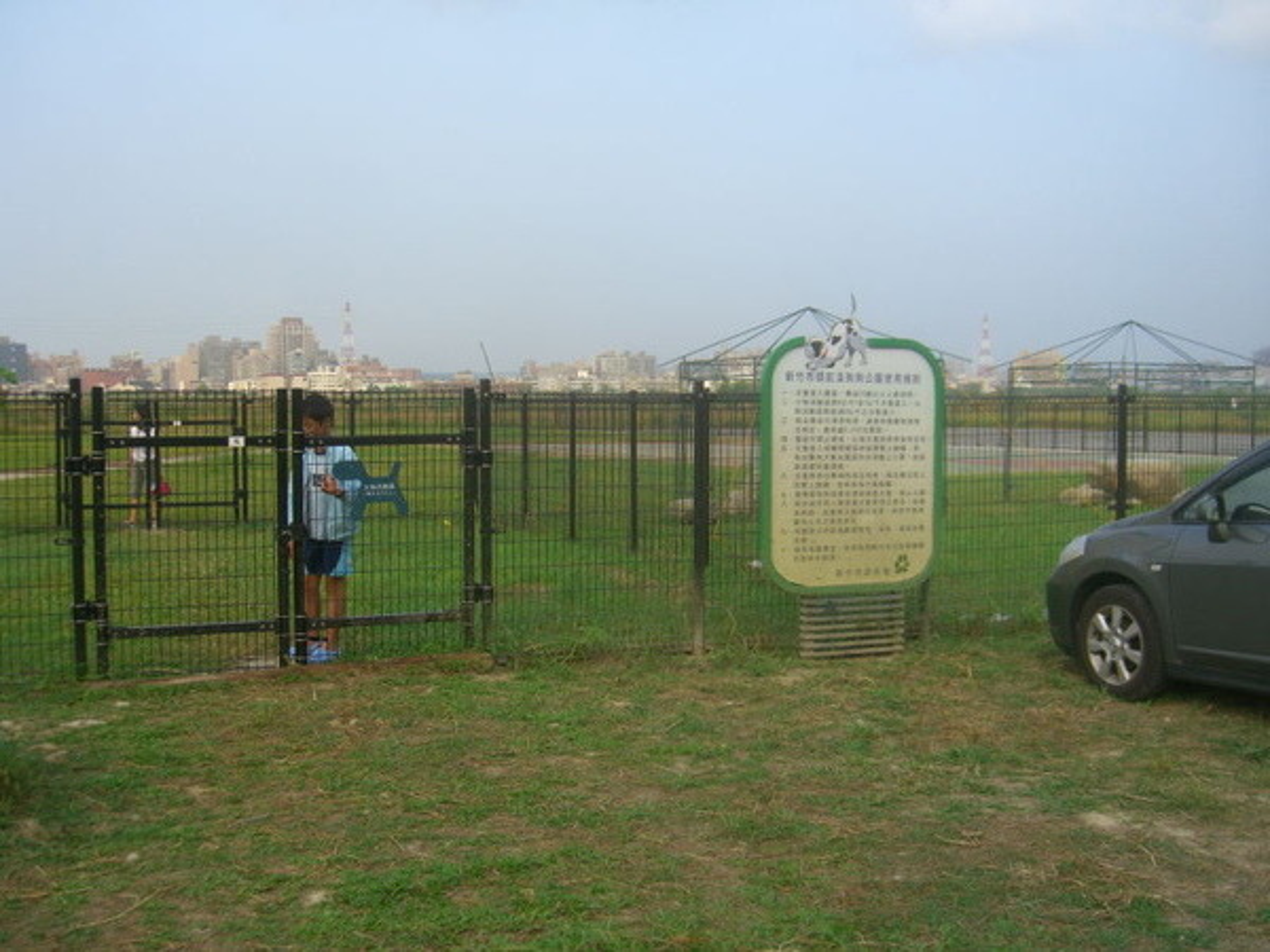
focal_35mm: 38
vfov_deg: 37.7
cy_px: 476
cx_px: 635
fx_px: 1394
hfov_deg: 49.0
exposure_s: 1/640
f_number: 2.8
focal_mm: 7.9
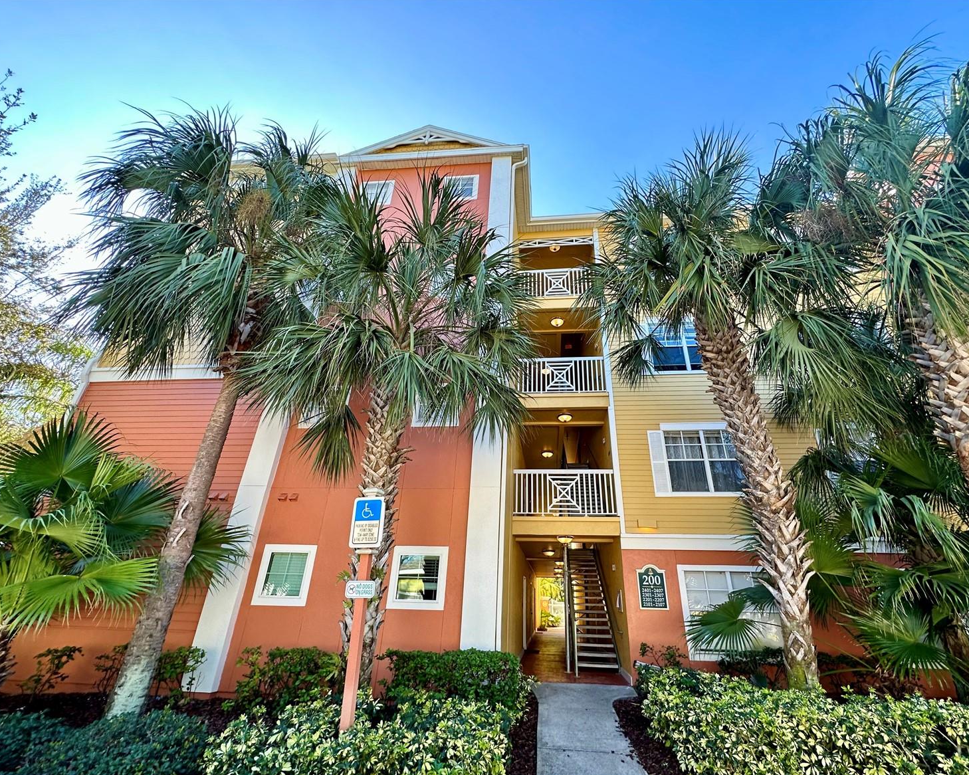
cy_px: 396
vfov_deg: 84.0
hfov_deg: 96.7
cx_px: 511
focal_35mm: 15
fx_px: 430
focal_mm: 2.22
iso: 40
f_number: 2.2
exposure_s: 1/178
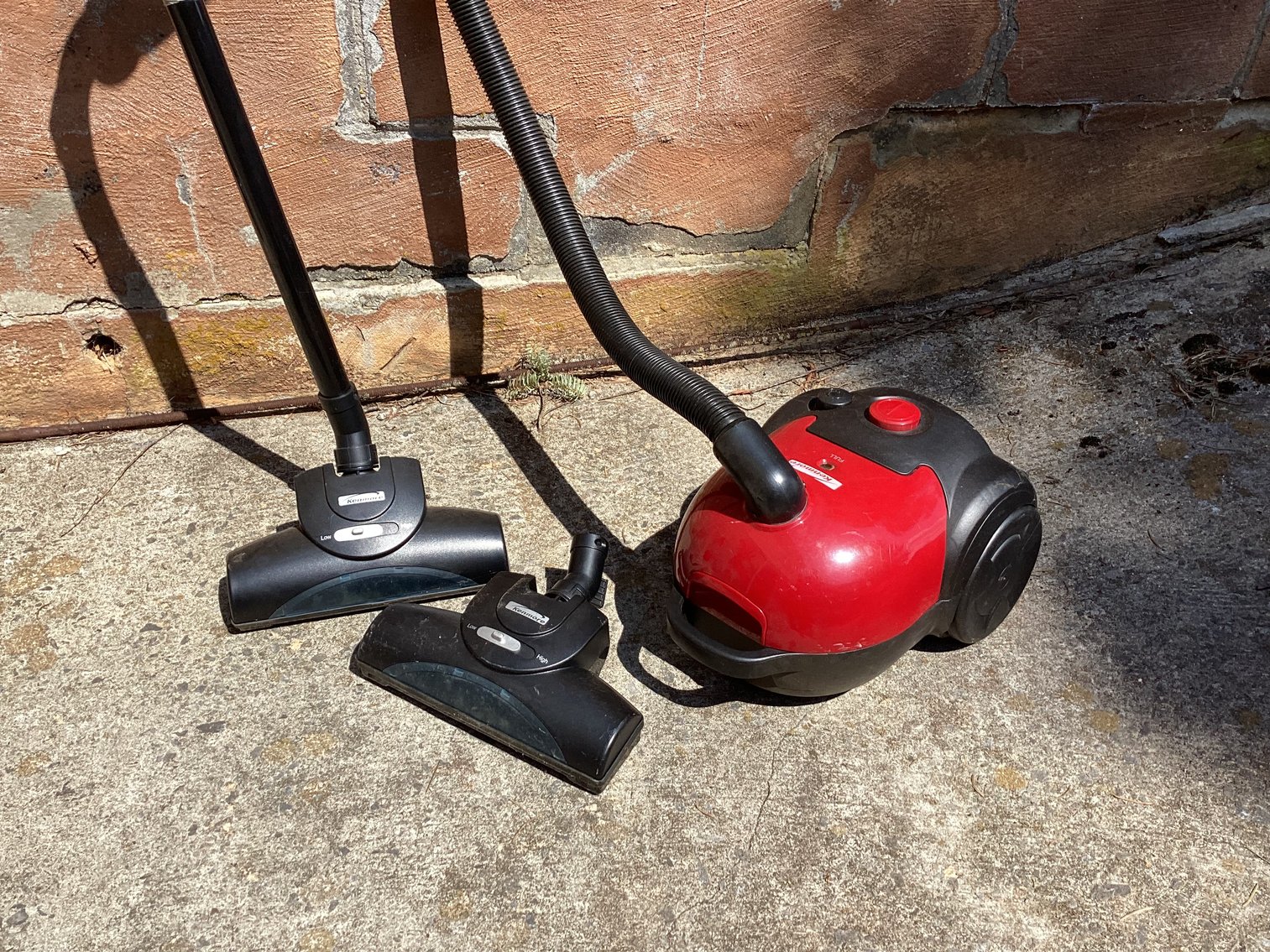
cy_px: 476
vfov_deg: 45.4
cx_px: 635
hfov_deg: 58.3
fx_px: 1137
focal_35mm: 31
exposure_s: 1/970
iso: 25
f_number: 2.4
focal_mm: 3.3
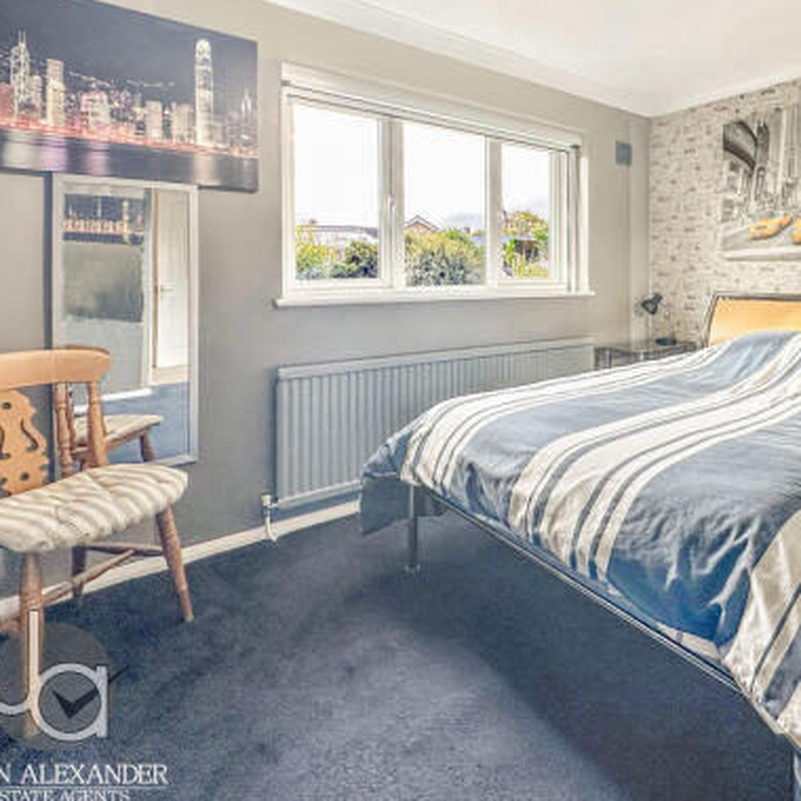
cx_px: 555
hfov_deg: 74.4
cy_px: 351
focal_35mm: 19
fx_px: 497
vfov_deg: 77.3
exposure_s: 1/100
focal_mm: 2.22
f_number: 2.2
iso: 64
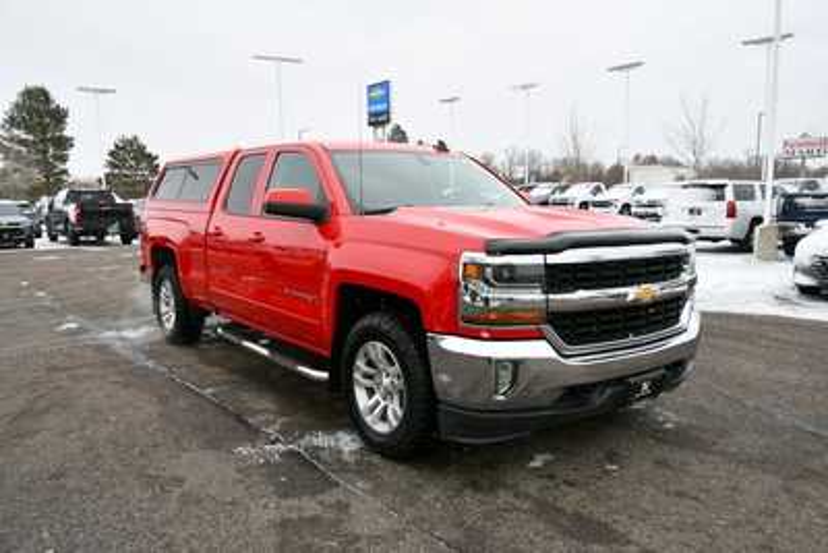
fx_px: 644
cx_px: 414
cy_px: 276
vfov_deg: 46.4
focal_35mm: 28
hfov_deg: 65.5
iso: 200
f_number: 7.1
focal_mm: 19
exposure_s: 1/250
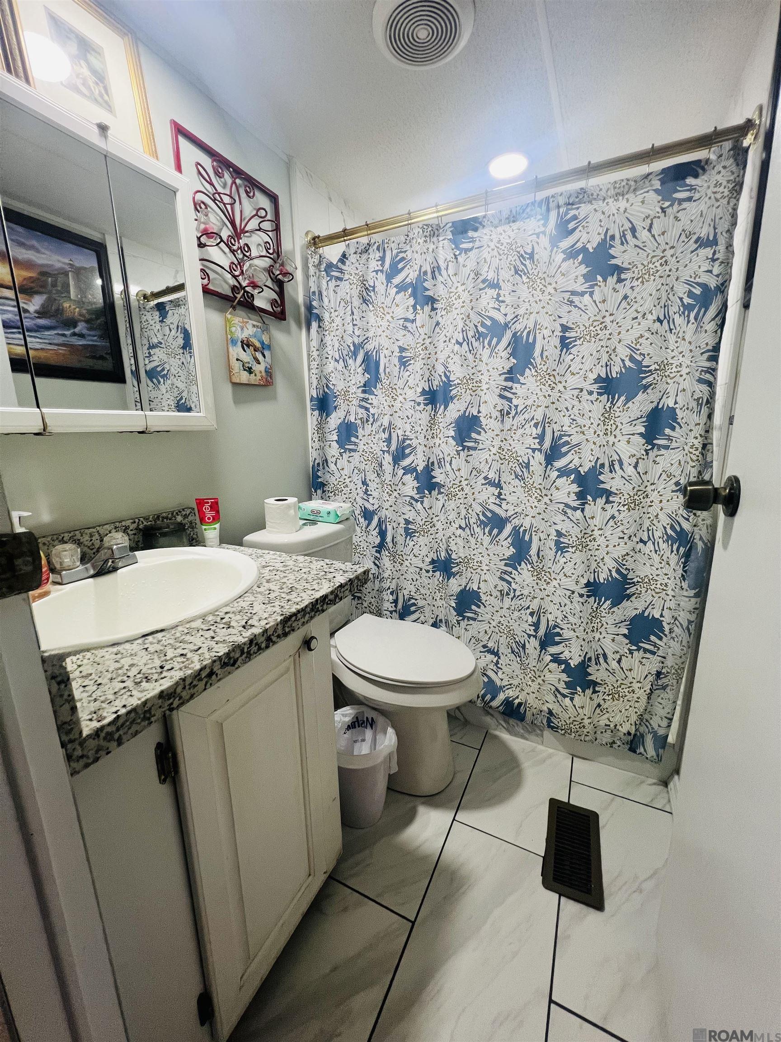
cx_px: 390
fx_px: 391
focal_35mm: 13
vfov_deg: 106.2
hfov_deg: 89.9
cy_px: 521
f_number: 1.8
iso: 200
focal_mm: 1.57
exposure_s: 1/120
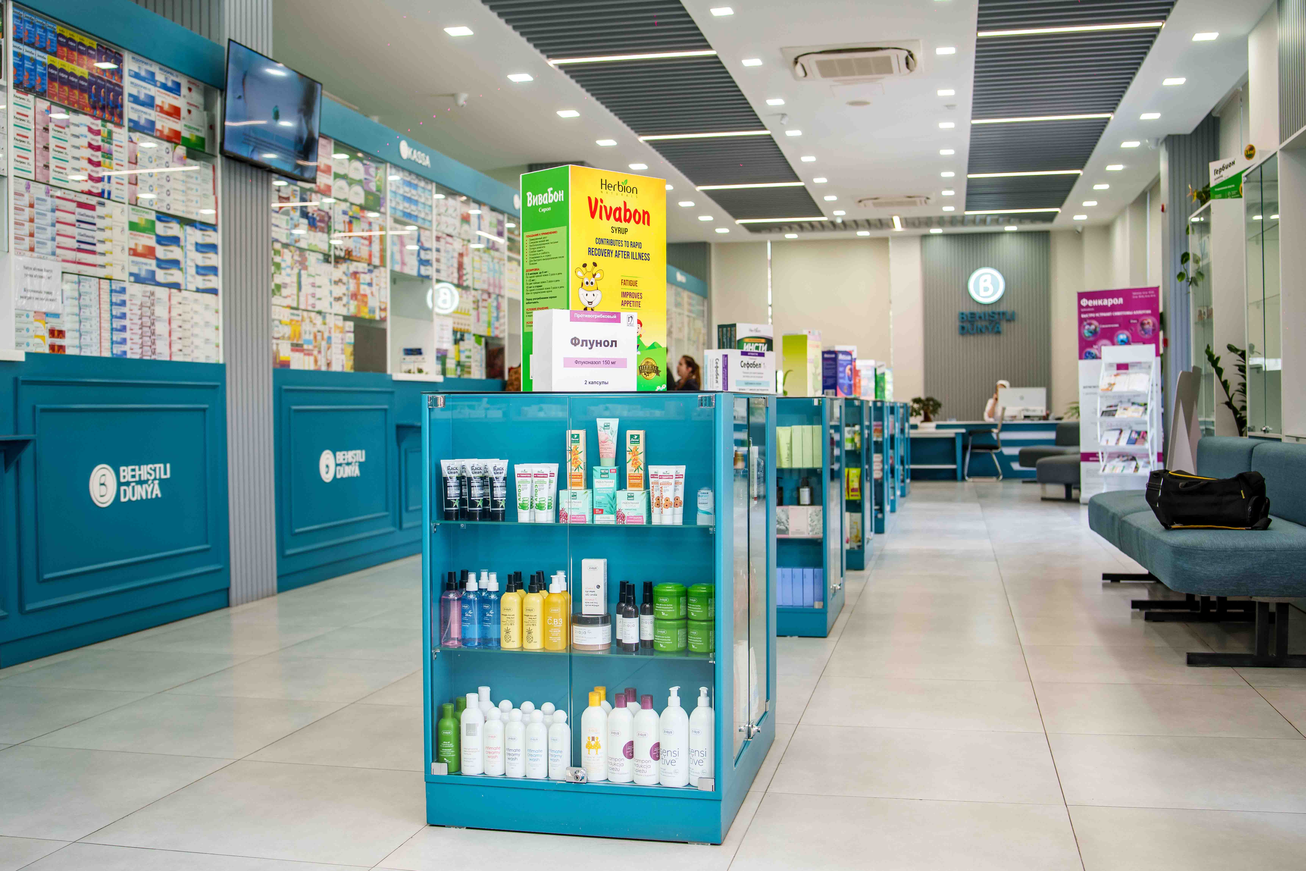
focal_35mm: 35
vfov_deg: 37.9
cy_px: 436
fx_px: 1270
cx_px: 653
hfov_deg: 54.4
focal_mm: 35
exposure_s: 1/160
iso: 250
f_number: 4
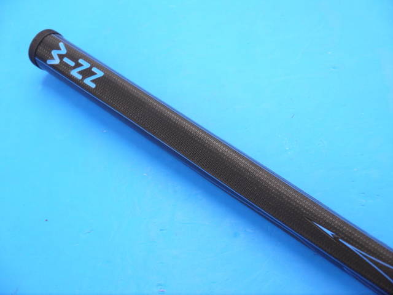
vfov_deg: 19.9
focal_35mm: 74
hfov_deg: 26.3
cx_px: 196
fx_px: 840
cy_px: 148
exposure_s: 1/80
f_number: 5.4
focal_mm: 37
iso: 640
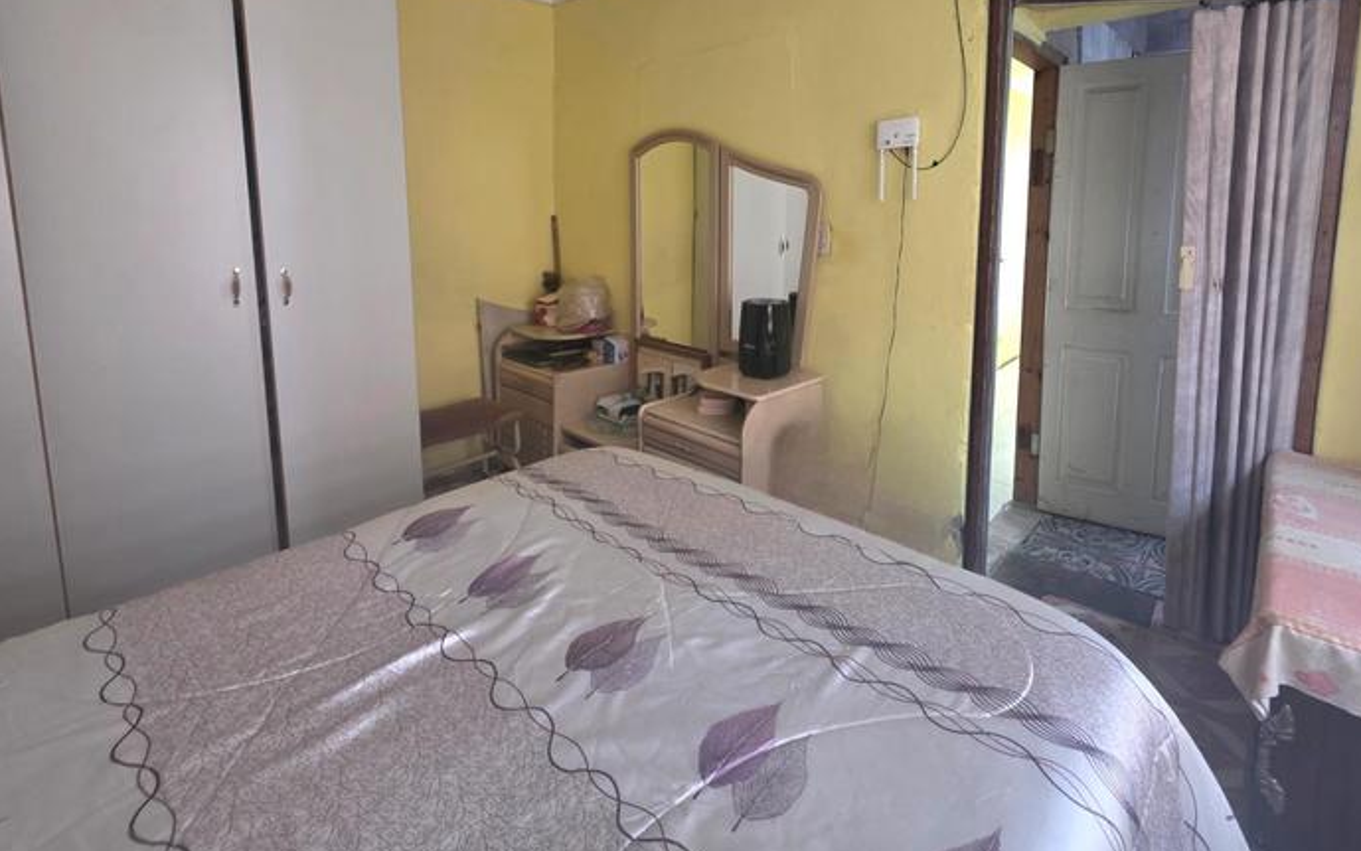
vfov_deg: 69.3
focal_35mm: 16
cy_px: 286
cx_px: 723
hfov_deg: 97.7
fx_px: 594
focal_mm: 2.2
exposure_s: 1/50.3
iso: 160
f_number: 1.9
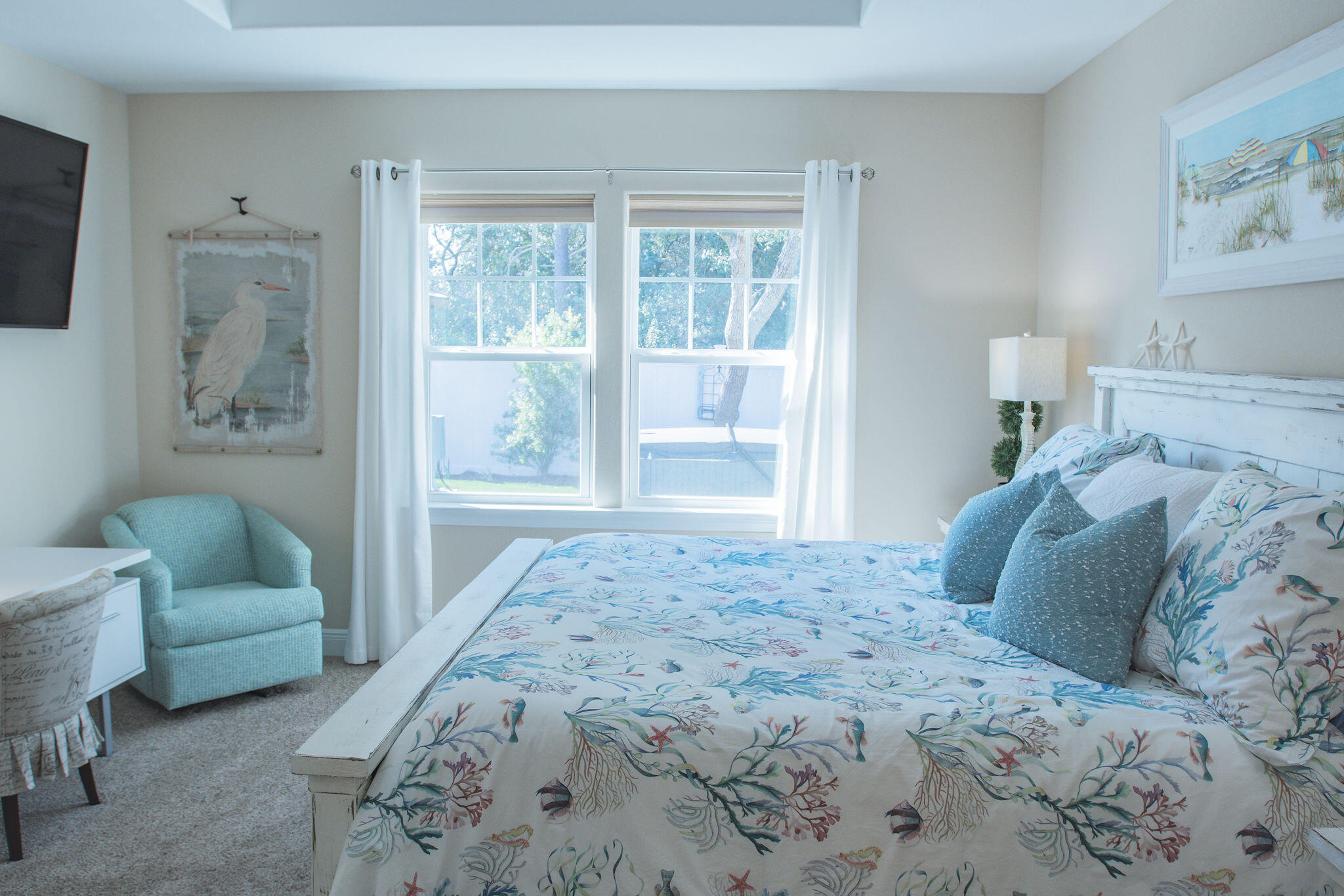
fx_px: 952
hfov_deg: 70.4
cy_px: 448
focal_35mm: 26
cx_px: 672
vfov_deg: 50.4
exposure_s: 1/800
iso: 640
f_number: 5.6
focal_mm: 17
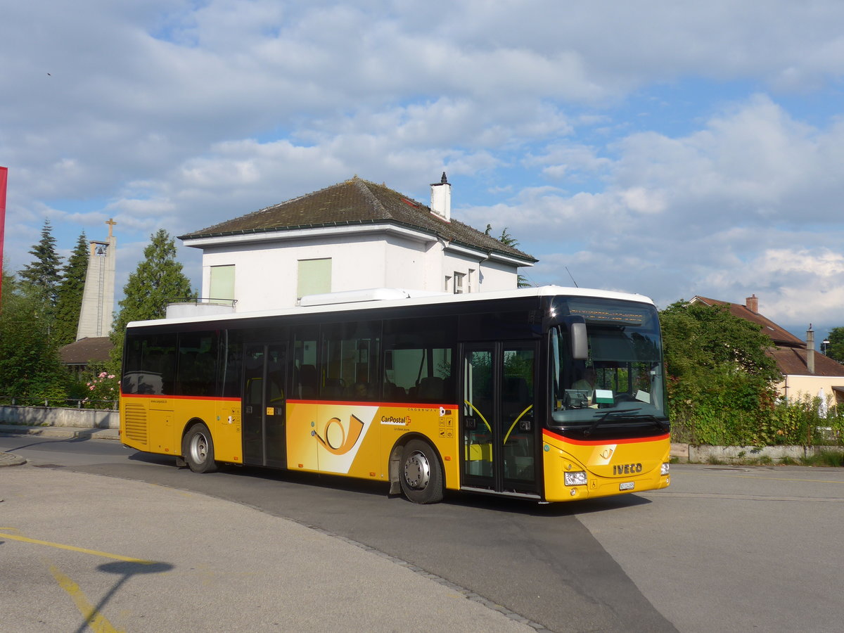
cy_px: 316
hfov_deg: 45.8
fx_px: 1000
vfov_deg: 35.1
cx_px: 422
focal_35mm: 41
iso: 80
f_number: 2.8
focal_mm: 8.4
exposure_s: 1/2000
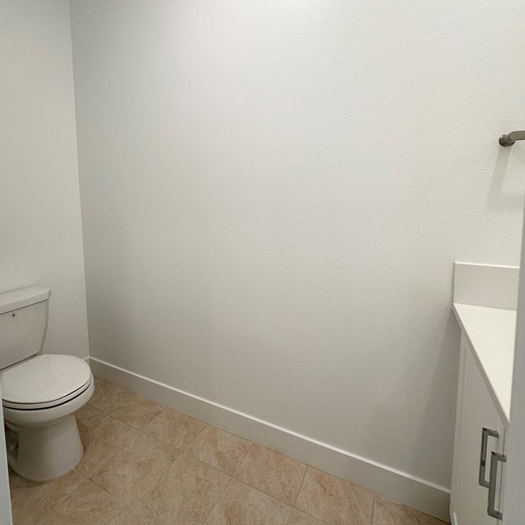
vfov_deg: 83.4
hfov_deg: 84.0
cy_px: 222
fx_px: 292
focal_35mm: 17
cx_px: 261
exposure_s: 1/120
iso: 100
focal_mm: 2.22
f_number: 2.2
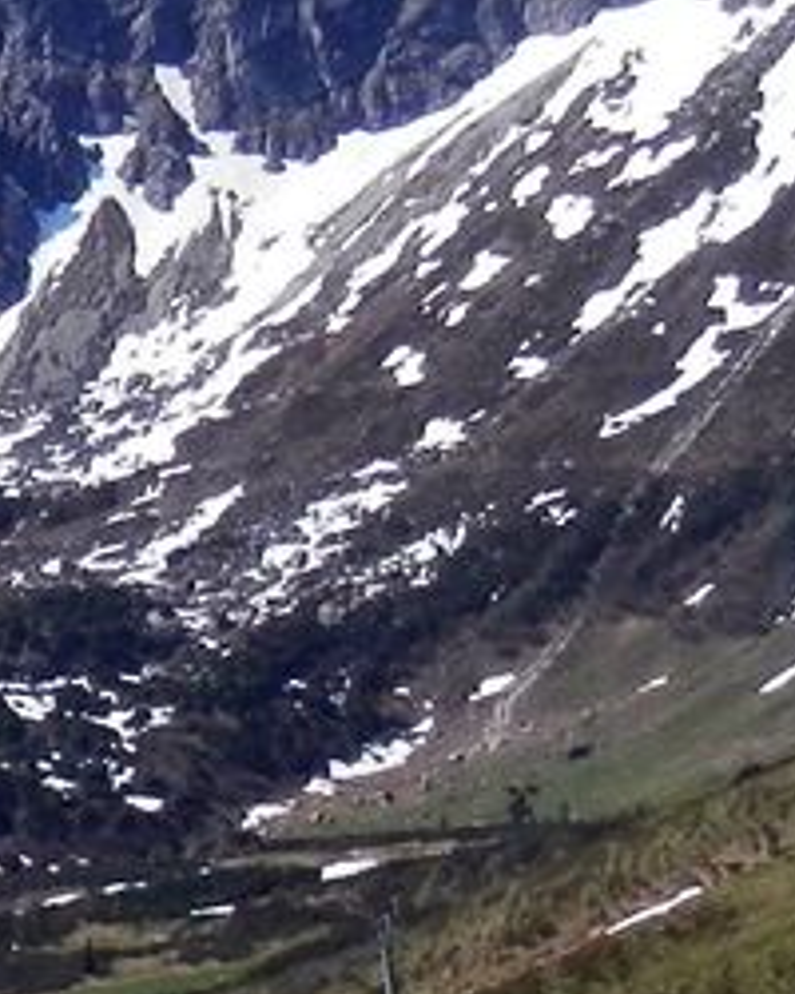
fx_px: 4588
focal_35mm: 156
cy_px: 728
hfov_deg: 9.7
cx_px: -258
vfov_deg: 12.3
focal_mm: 4.5
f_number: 8.7
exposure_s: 1/160
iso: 80
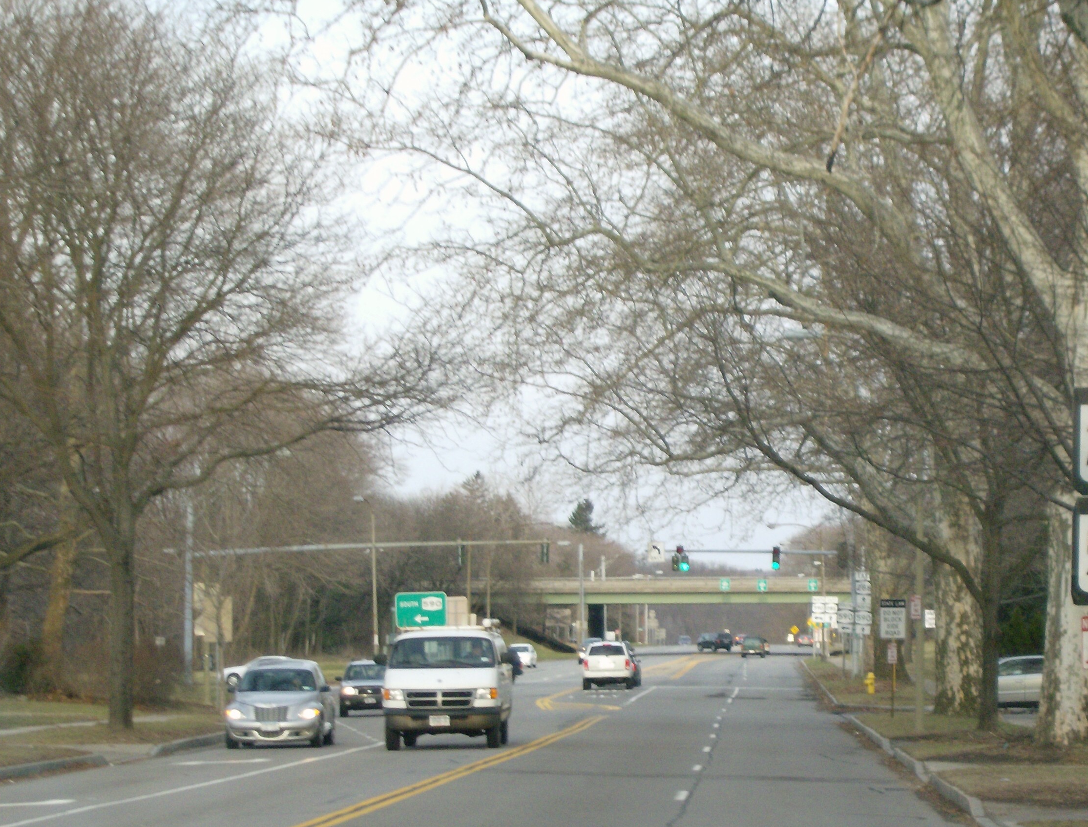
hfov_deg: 14.3
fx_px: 4326
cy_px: 467
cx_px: 614
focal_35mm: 137
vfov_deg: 10.9
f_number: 4.8
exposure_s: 1/134
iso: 132
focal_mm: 18
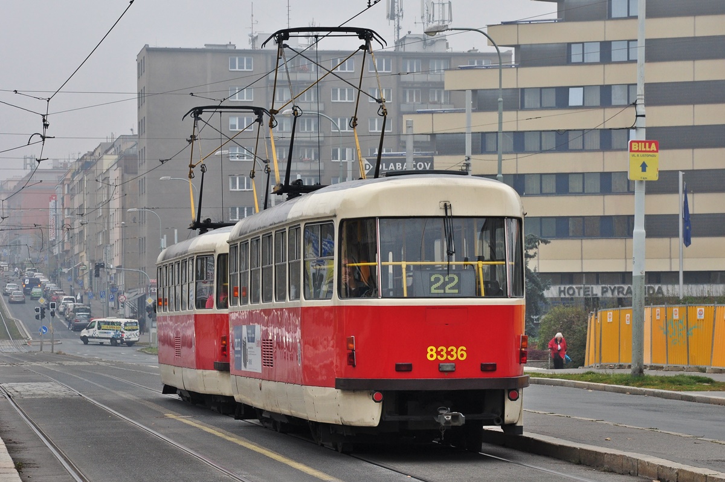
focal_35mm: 112
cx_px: 362
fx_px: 2263
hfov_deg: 18.2
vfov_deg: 12.1
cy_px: 241
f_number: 10
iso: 320
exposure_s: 1/250
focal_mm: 75
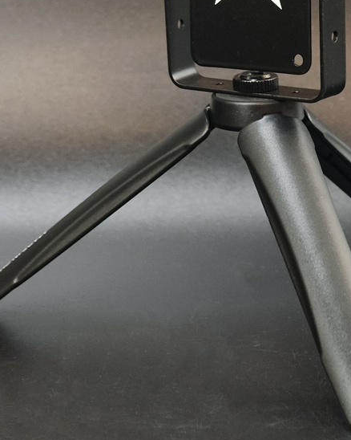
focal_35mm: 182
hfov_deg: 8.5
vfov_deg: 10.6
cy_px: 101
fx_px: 2365
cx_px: 218
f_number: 2.67
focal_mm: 22.48
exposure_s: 1/24
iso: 2513
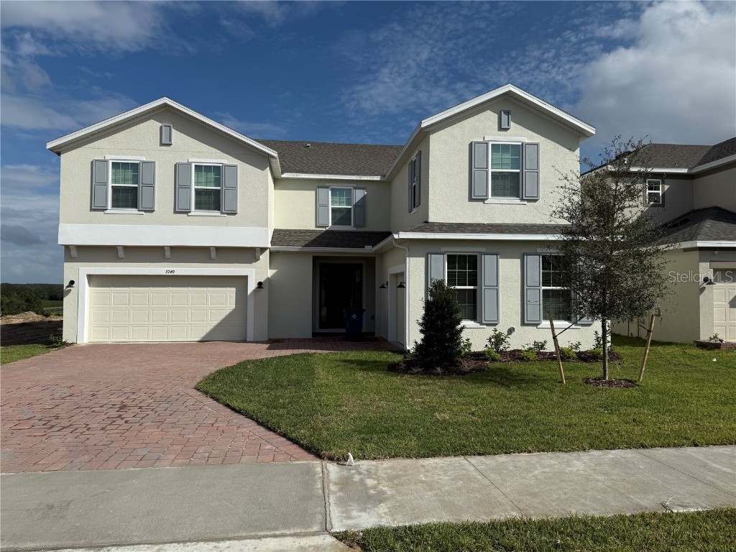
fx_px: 510
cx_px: 368
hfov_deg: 71.6
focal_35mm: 24
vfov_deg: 56.8
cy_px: 276
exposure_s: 1/10309
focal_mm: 6.76
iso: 80
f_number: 1.78
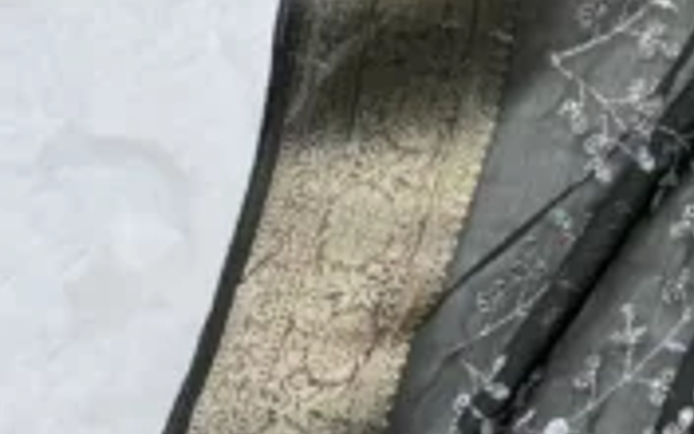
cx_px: 1238
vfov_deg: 9.3
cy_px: 128
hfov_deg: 13.4
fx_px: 2667
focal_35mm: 141
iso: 80
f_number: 1.6
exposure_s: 1/100
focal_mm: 5.96
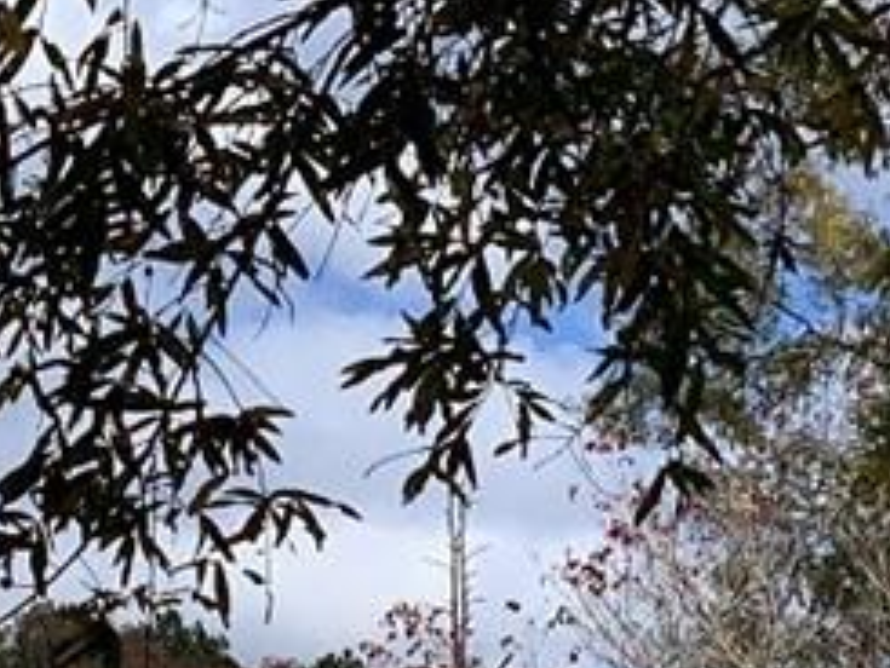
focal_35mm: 217
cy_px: 1002
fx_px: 5582
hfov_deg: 8.7
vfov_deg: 6.8
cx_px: -792
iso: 16
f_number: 2.4
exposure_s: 1/1065
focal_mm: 6
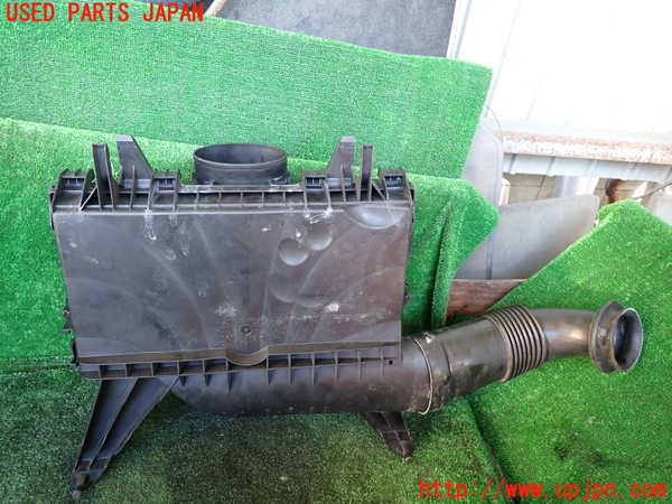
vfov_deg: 54.9
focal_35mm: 25
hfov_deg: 69.4
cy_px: 252
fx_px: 485
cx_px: 336
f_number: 2
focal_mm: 4.5
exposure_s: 1/40
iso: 200
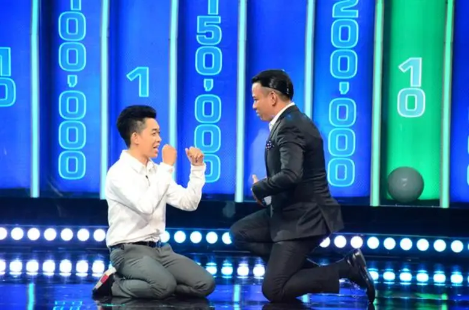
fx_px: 2729
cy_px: 155
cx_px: 234
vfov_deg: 6.5
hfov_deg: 9.8
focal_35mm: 210
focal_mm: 140
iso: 5000
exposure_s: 1/320
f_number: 5.6
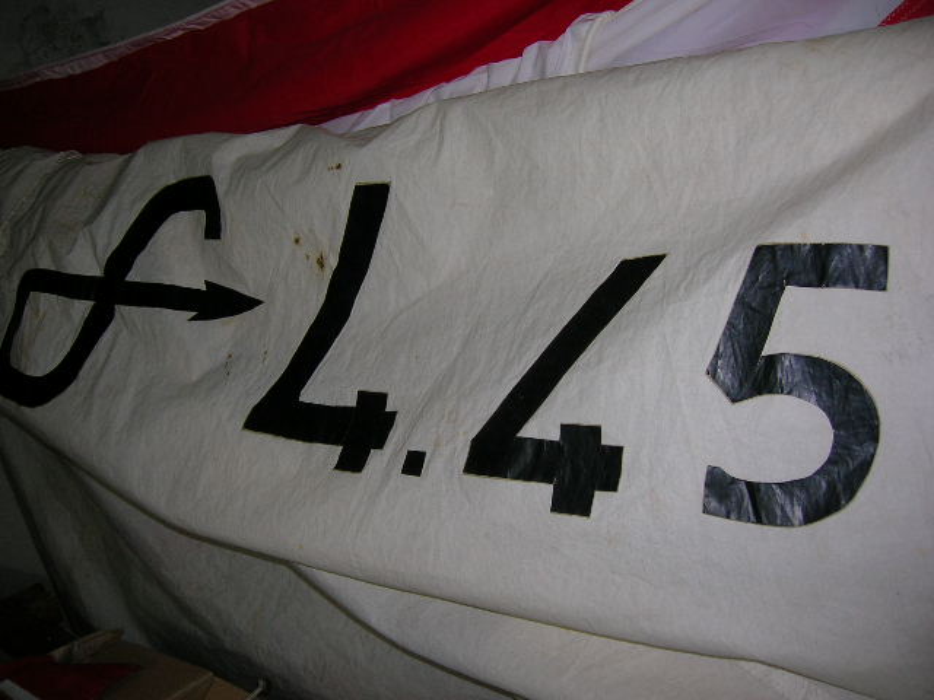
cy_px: 350
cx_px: 467
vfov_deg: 41.8
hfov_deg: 54.0
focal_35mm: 34
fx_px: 917
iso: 50
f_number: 2.9
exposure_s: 1/60.1
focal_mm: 5.7
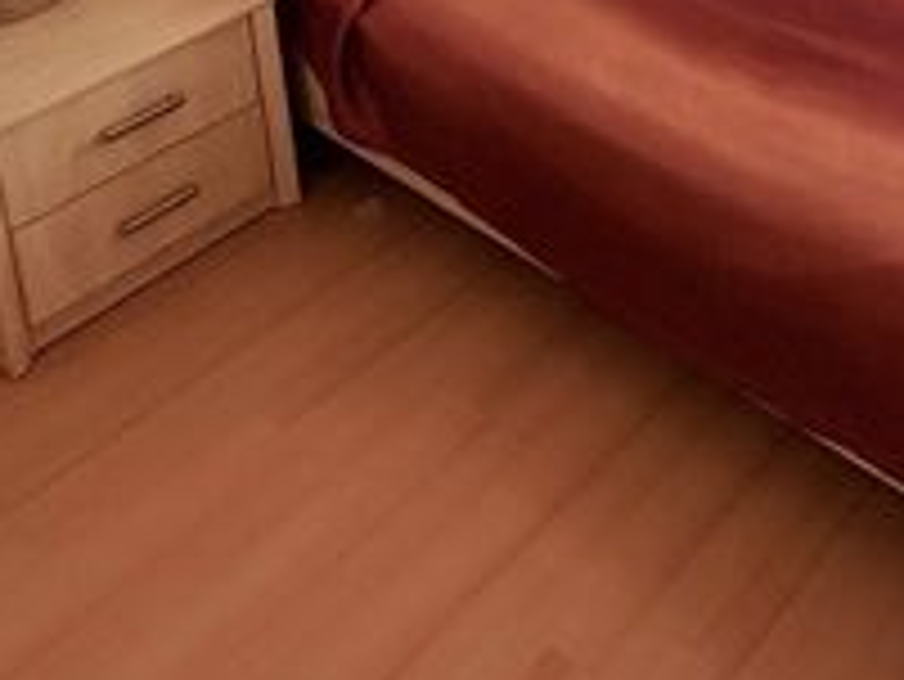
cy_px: -414
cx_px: 987
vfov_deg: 22.6
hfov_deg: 33.9
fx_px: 1280
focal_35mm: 49
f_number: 2.2
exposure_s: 1/99
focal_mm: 2.22
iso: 64
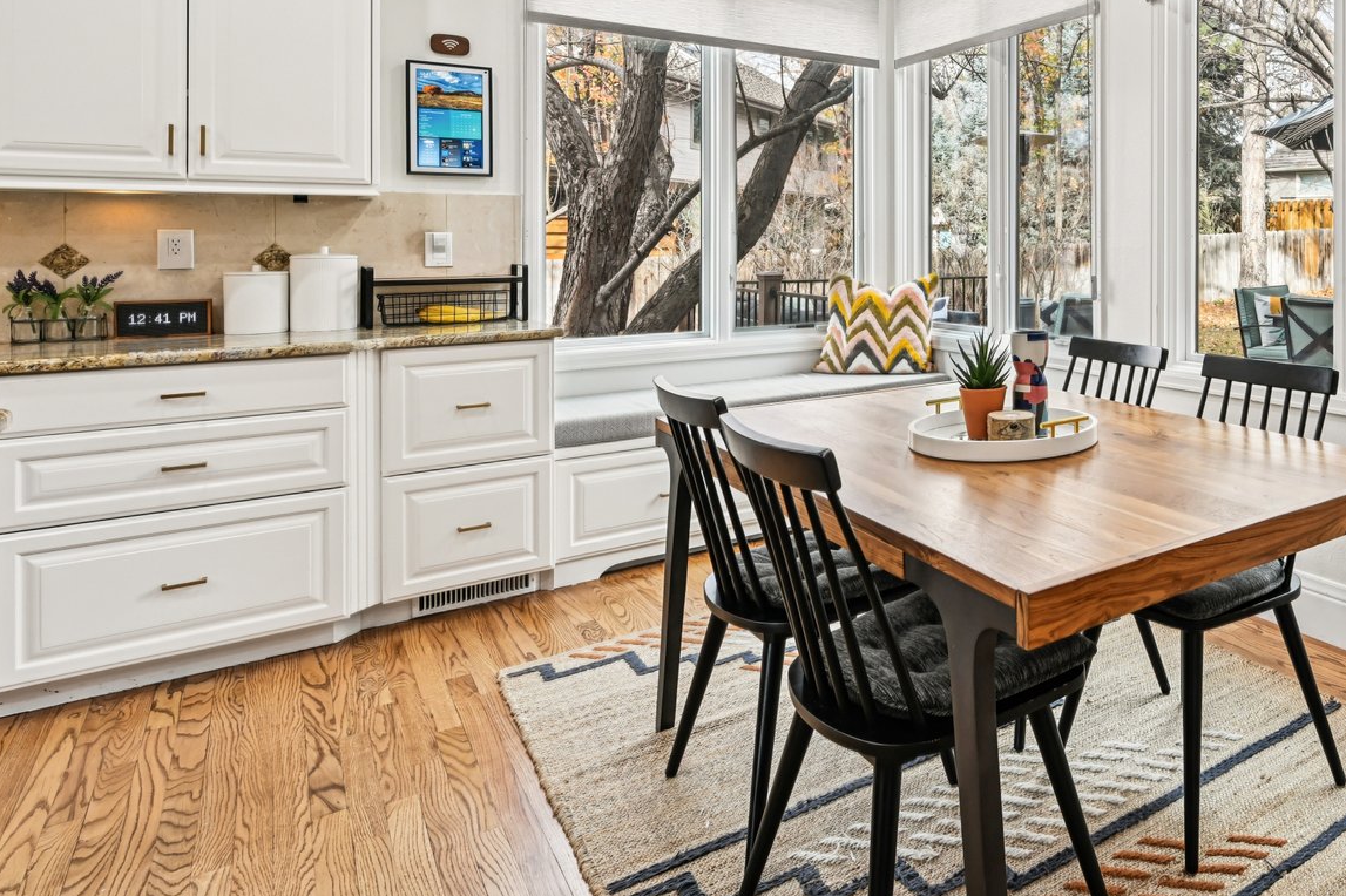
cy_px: 227
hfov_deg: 63.8
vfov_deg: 49.3
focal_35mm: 25
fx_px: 934
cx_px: 1120
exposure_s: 1/15
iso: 72
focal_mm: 14
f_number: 8
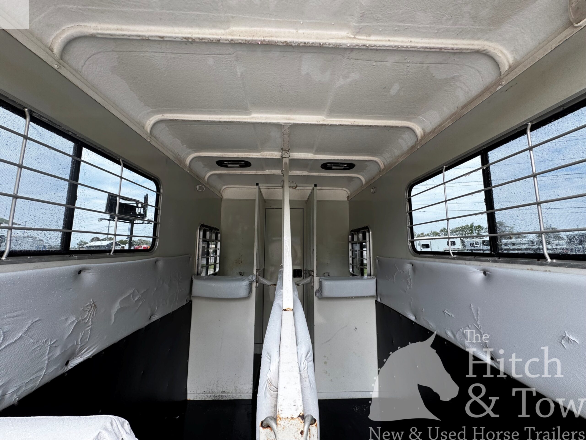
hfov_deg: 102.1
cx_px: 293
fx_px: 237
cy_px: 220
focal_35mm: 14
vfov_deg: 85.7
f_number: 2.2
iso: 40
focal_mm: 2.22
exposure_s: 1/182
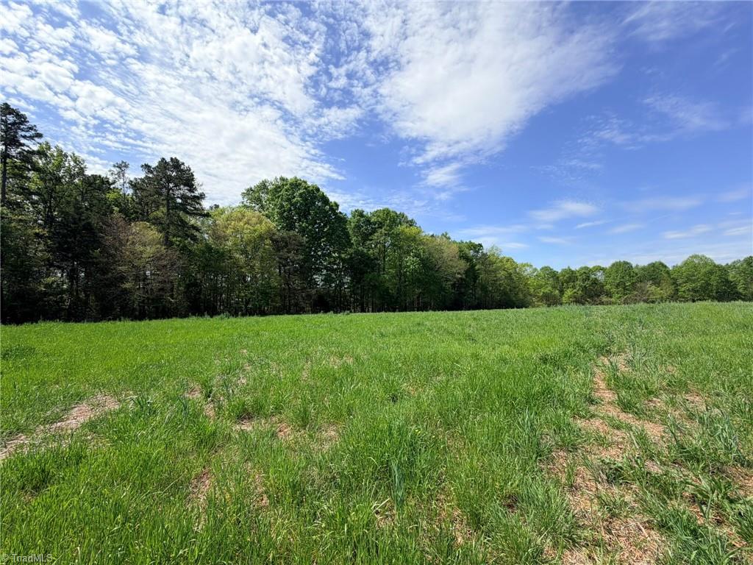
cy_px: 282
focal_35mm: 14
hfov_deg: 102.1
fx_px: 305
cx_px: 376
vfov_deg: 85.7
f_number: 2.2
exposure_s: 1/1017
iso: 20
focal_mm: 2.22
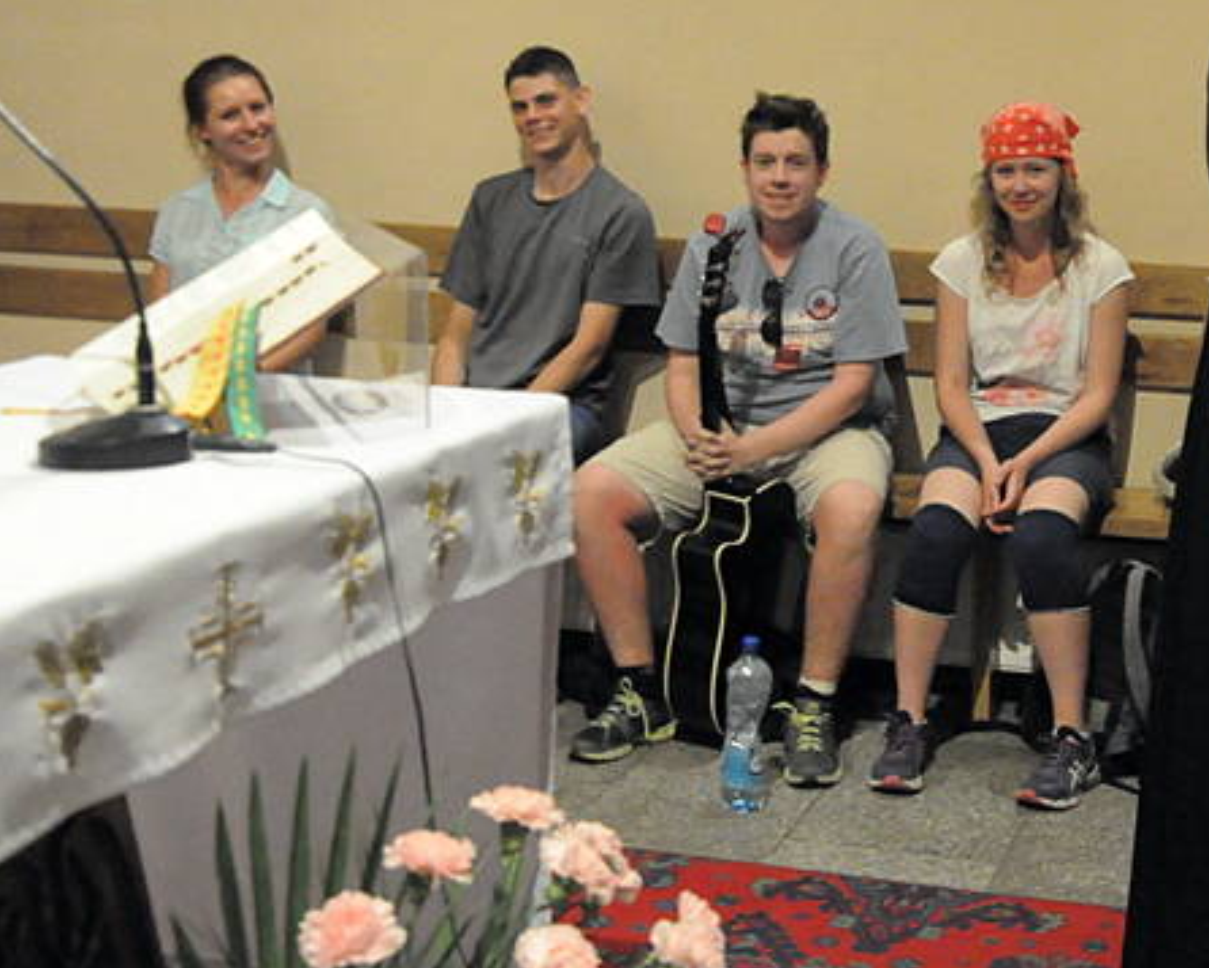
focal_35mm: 59
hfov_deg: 30.9
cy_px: 370
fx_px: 2112
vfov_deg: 25.7
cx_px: 1017
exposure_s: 1/100
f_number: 5
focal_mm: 22
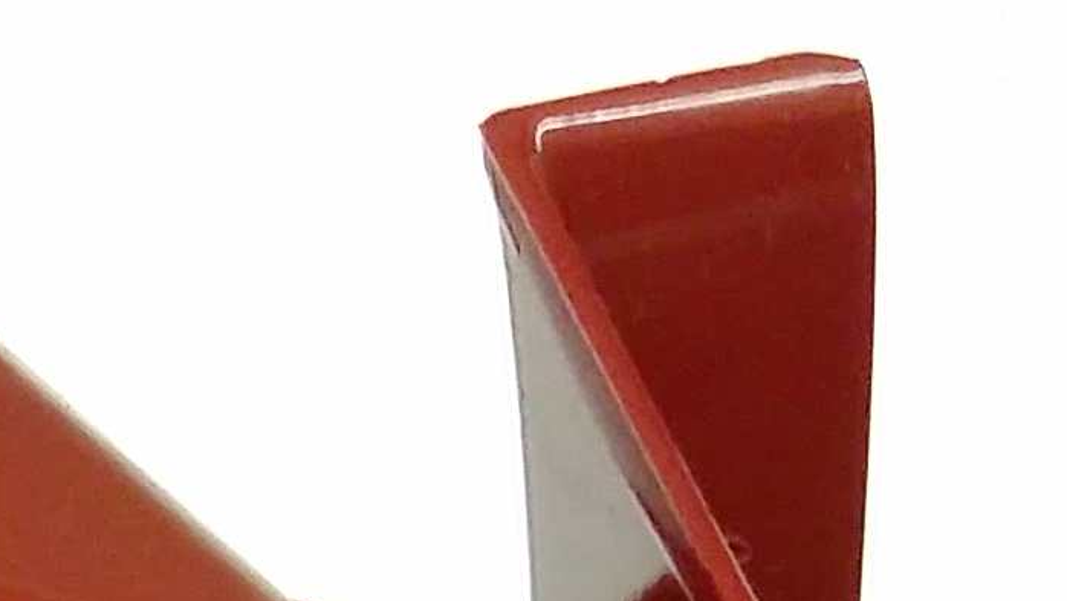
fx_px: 4613
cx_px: -899
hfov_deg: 12.1
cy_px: 1428
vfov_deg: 7.0
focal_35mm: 163
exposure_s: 1/15
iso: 250
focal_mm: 3.4
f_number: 2.4
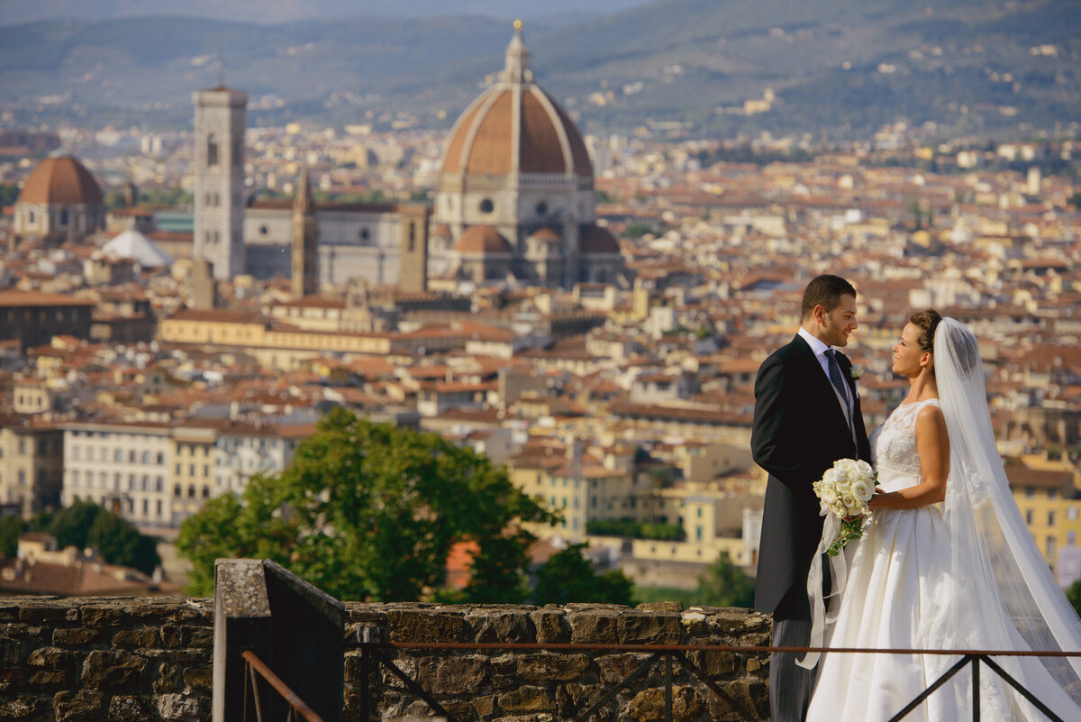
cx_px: 540
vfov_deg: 9.2
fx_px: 4506
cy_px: 361
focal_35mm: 150
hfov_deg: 13.7
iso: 100
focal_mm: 150
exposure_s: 1/1000
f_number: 5
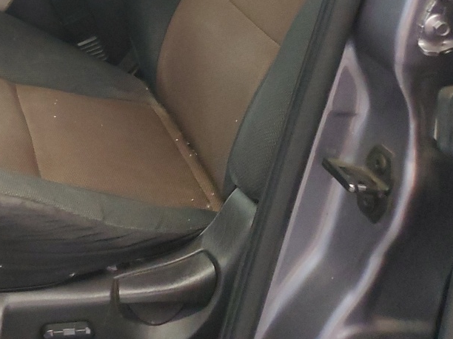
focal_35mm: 68
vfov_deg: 19.9
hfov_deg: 25.6
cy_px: -102
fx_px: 890
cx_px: -93
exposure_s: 1/60.2
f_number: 1.5
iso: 197
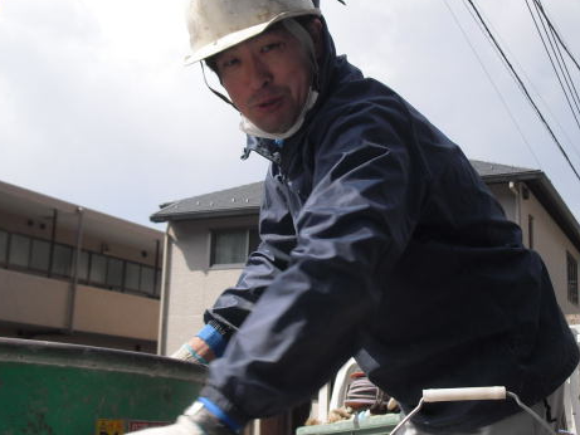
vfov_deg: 29.1
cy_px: 244
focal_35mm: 50
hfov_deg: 38.1
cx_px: 330
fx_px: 838
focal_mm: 6.3
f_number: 7.8
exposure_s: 1/125
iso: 64
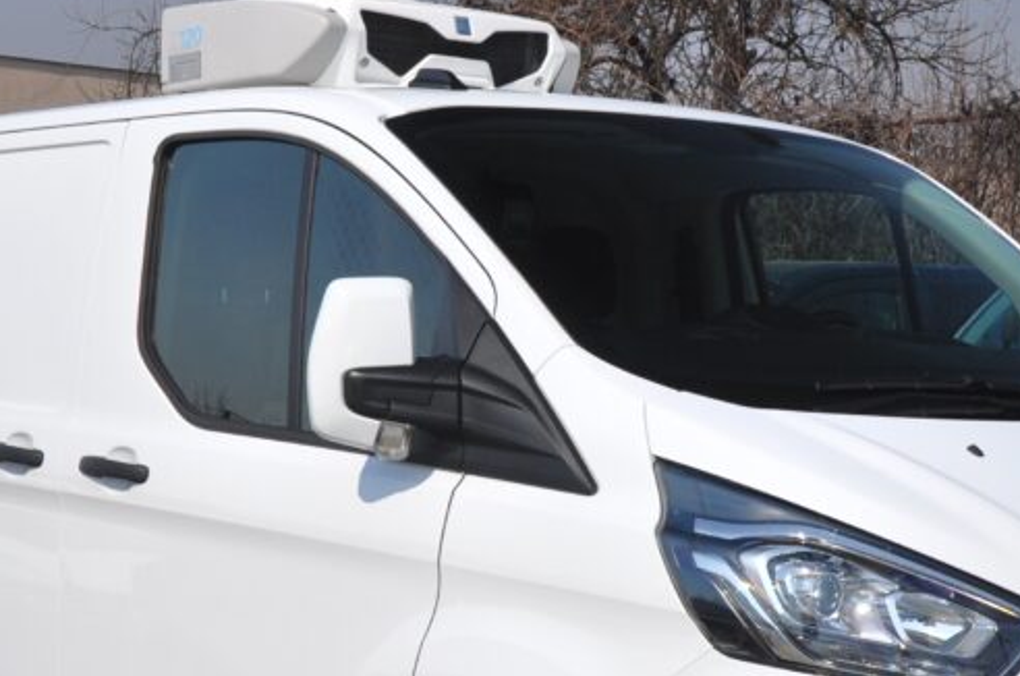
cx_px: 514
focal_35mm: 100
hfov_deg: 20.4
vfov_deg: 13.6
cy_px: 487
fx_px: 2828
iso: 400
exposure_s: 1/500
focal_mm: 32
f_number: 11
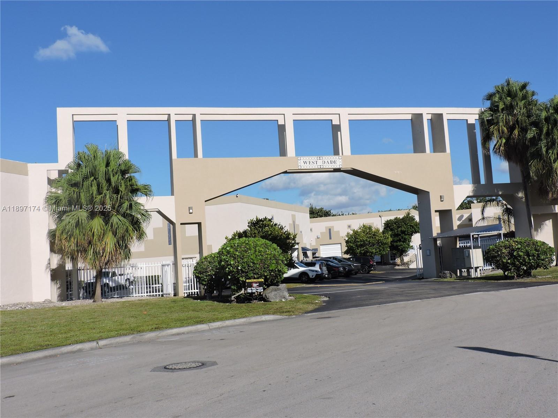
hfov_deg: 46.8
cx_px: 279
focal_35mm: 40
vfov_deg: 36.0
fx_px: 645
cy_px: 209
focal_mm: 7.1
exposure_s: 1/1250
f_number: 3.7
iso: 100
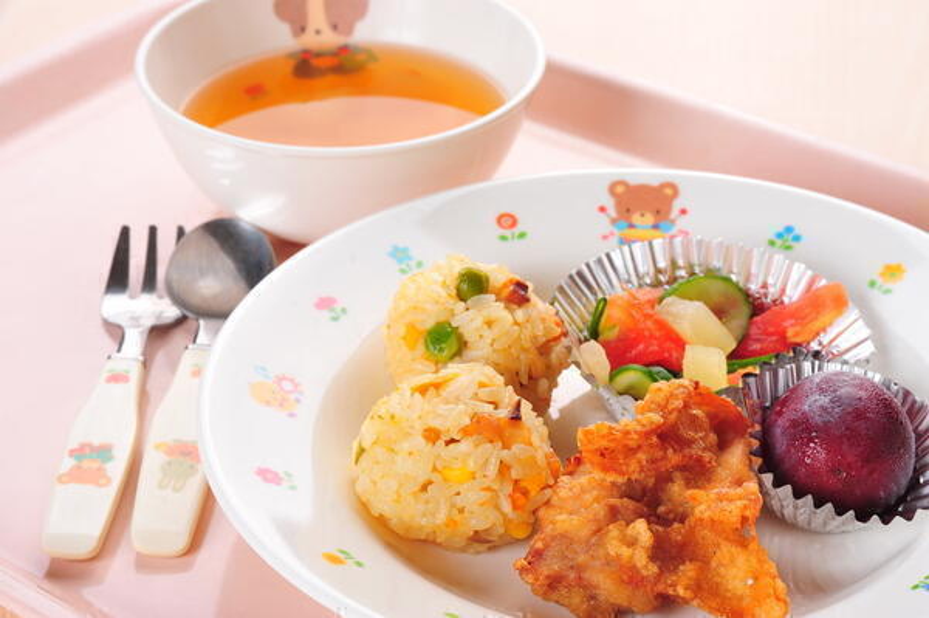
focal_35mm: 105
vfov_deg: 13.0
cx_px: 464
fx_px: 2707
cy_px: 309
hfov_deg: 19.5
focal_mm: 105
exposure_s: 1/60
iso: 200
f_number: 20
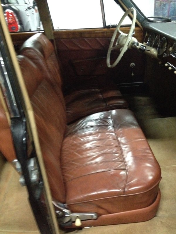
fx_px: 237
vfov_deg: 52.6
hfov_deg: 40.7
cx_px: 88
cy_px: 117
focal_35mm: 35
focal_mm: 4.28
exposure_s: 1/15
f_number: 2.4
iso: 800
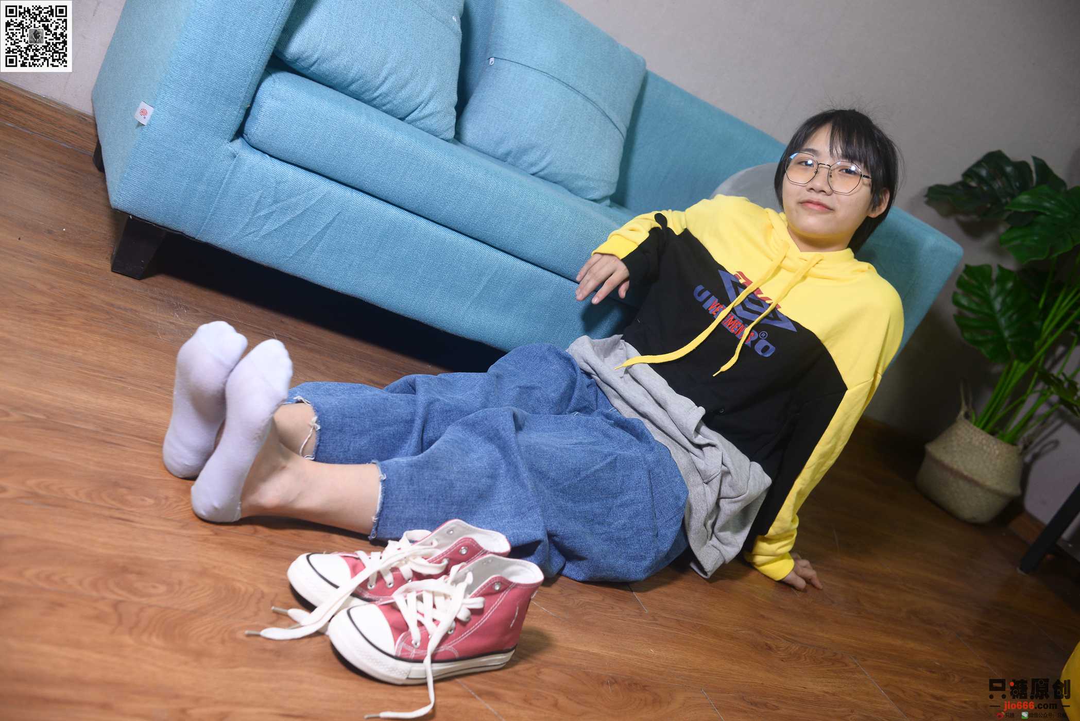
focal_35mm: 35
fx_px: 1050
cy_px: 360
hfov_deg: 54.4
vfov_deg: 37.9
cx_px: 540
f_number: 5
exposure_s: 1/125
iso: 800
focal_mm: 35
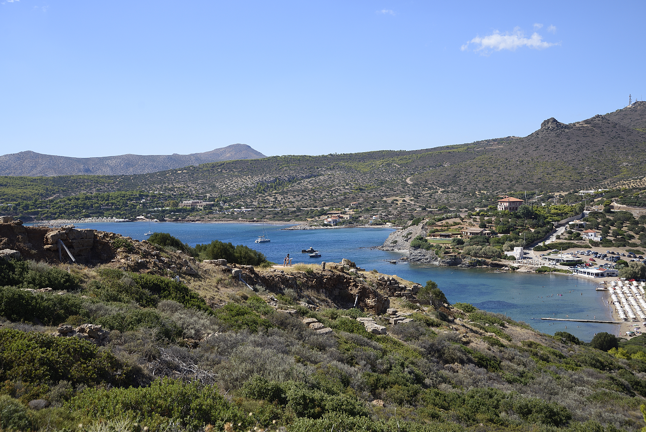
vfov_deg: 31.9
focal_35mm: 42
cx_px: 323
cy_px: 216
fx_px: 754
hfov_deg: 46.4
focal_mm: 42
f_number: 7.1
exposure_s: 1/400
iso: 100
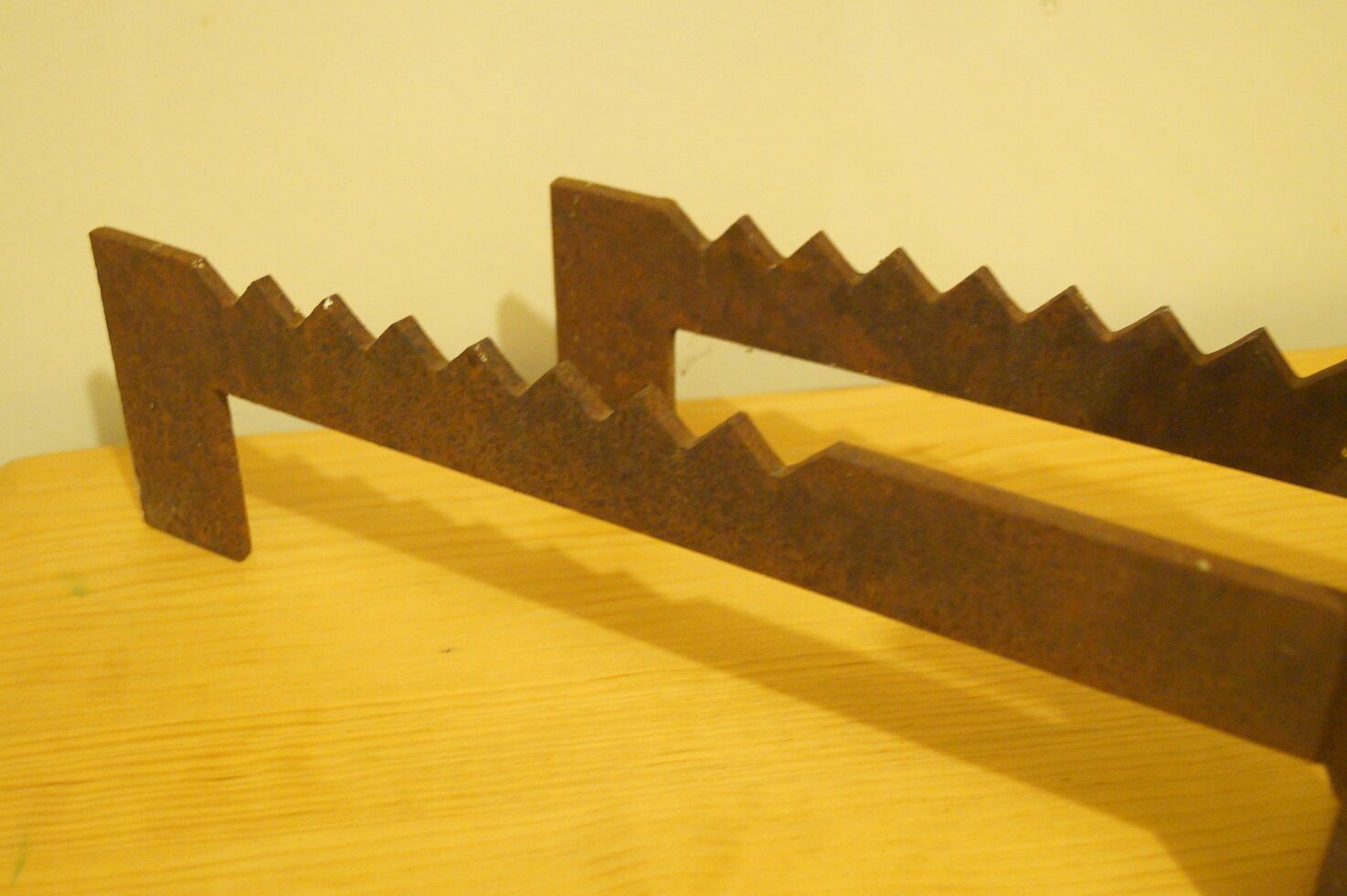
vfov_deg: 29.8
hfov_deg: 43.6
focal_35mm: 45
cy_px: 448
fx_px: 1682
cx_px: 674
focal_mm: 30
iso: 3200
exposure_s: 1/13
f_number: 4.5
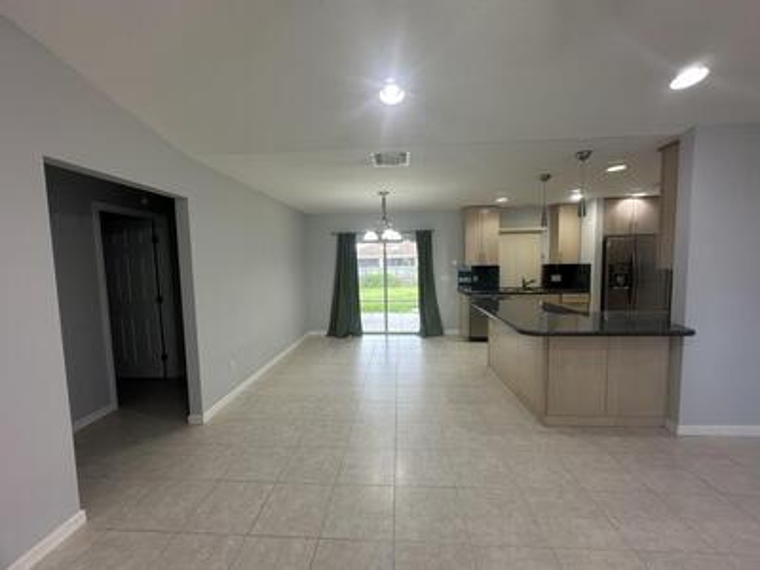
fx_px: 307
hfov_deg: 102.1
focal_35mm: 14
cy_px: 285
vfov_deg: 85.7
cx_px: 380
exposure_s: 1/120
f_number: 2.2
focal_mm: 2.22
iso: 125
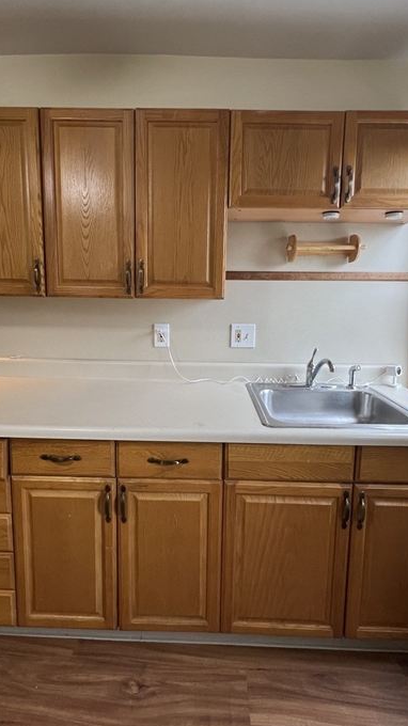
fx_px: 308
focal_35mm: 16
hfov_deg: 67.0
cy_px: 323
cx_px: 200
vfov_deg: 99.0
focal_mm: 1.57
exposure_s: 1/60
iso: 250
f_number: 1.8
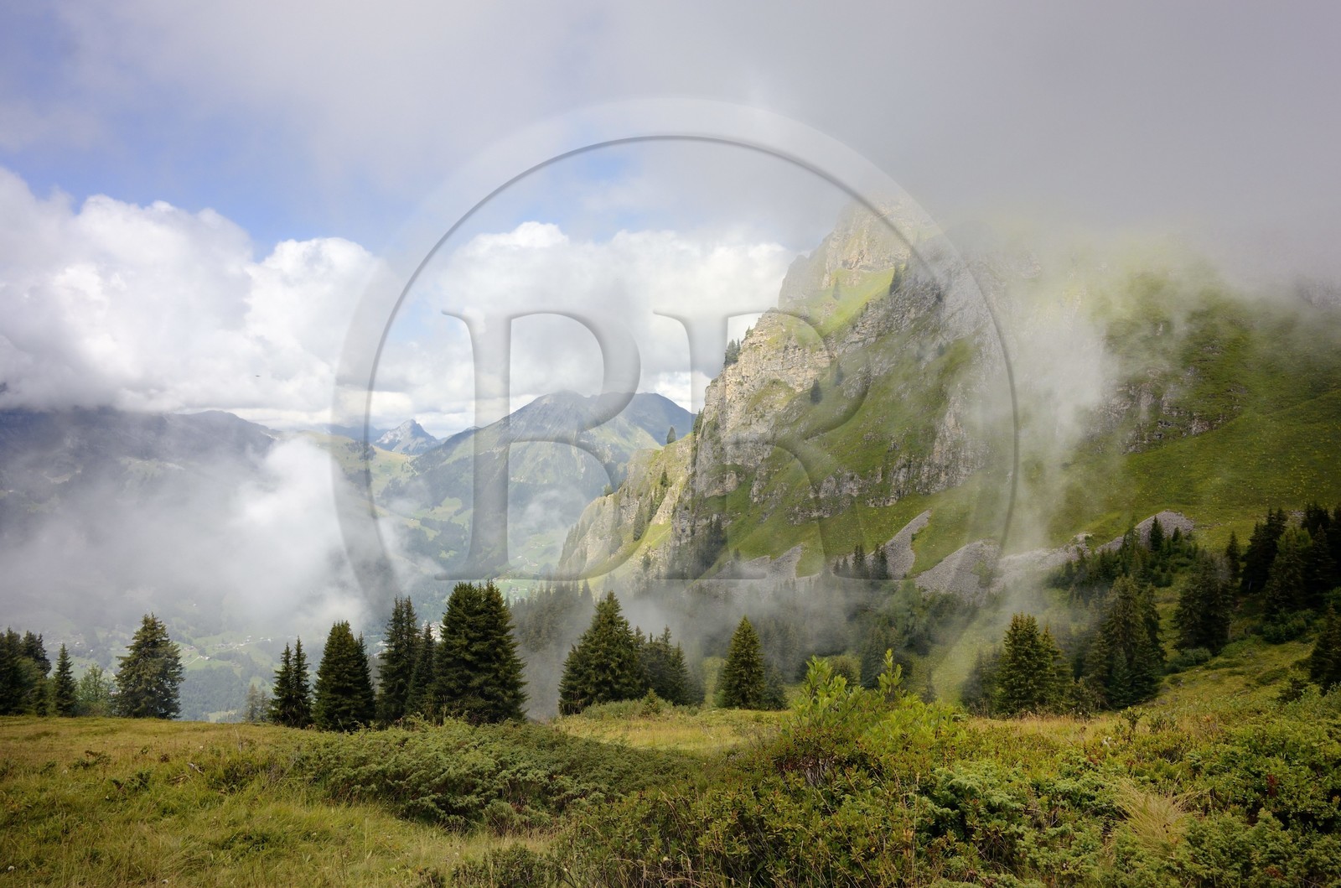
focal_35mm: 28
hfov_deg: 65.6
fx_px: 1041
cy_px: 444
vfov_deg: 46.2
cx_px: 670
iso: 200
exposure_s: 1/320
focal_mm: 18.5
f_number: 9
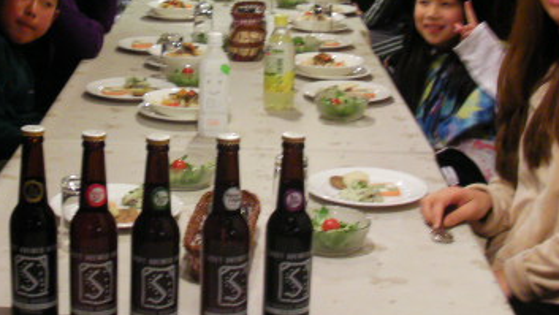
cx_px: 195
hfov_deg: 28.1
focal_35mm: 75
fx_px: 1112
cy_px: 55
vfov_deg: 16.0
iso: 200
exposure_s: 1/7
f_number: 3.5
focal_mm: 6.3
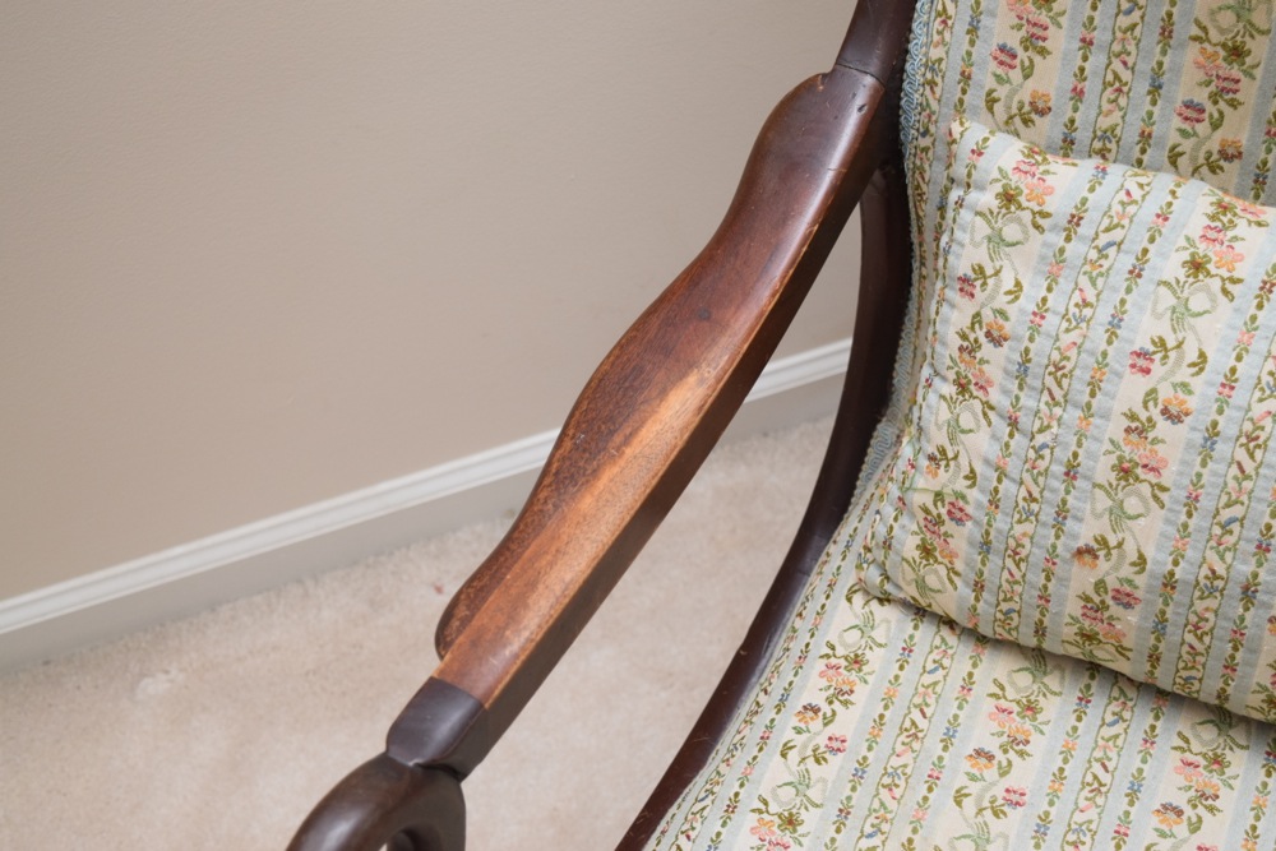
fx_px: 2233
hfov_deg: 31.9
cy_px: 426
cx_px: 638
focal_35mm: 63
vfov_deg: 21.6
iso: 800
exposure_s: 1/60
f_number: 5
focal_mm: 42
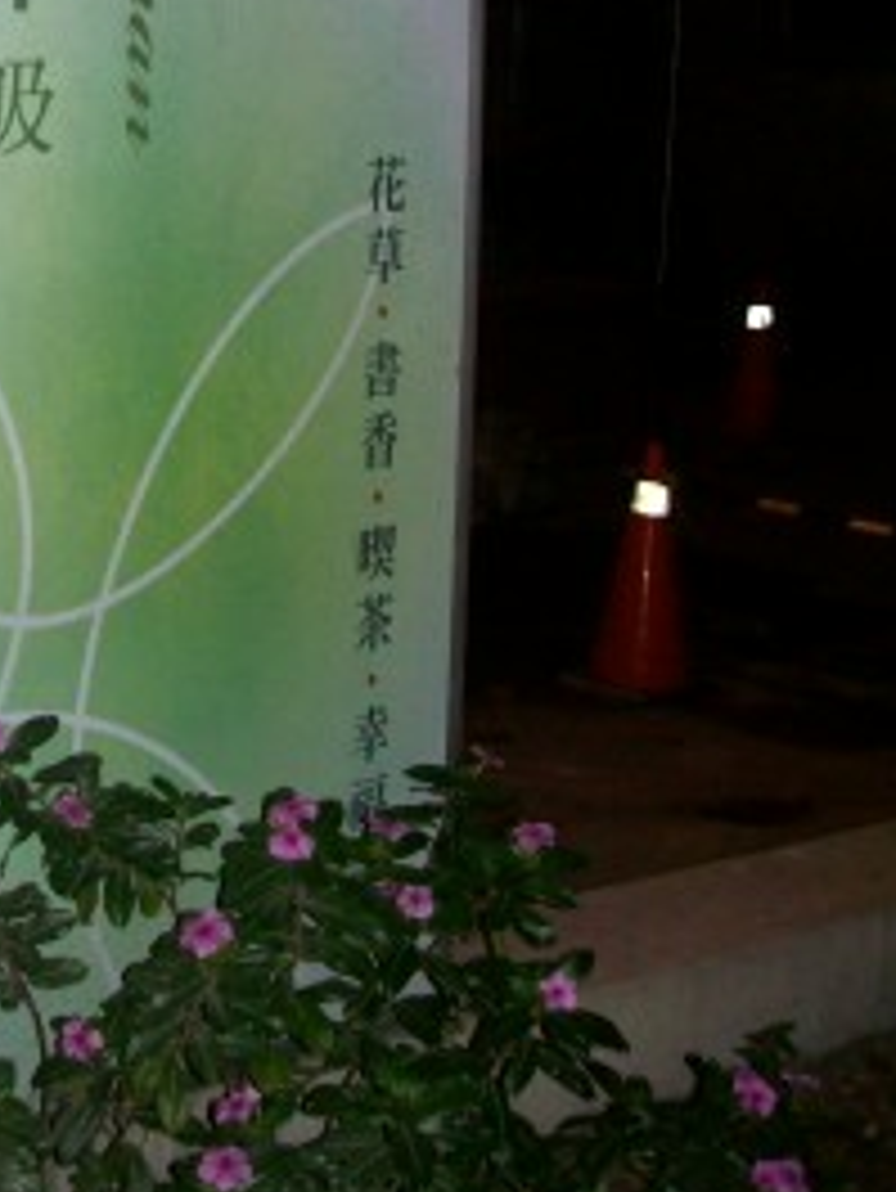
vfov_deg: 24.5
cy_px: -4
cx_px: 81
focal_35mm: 76
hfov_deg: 19.0
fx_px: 2621
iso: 80
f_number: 2.7
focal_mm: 6
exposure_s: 1/64
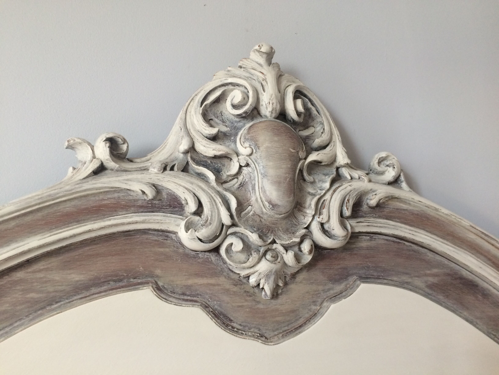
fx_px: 418
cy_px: 188
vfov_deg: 48.2
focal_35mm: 29
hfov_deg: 61.7
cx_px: 250
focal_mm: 4.15
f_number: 2.2
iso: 125
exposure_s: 1/33
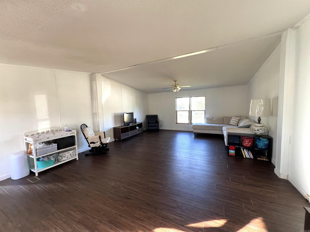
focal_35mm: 13
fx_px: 116
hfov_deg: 106.2
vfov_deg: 89.9
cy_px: 116
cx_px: 155
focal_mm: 1.57
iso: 125
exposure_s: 1/60
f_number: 1.8
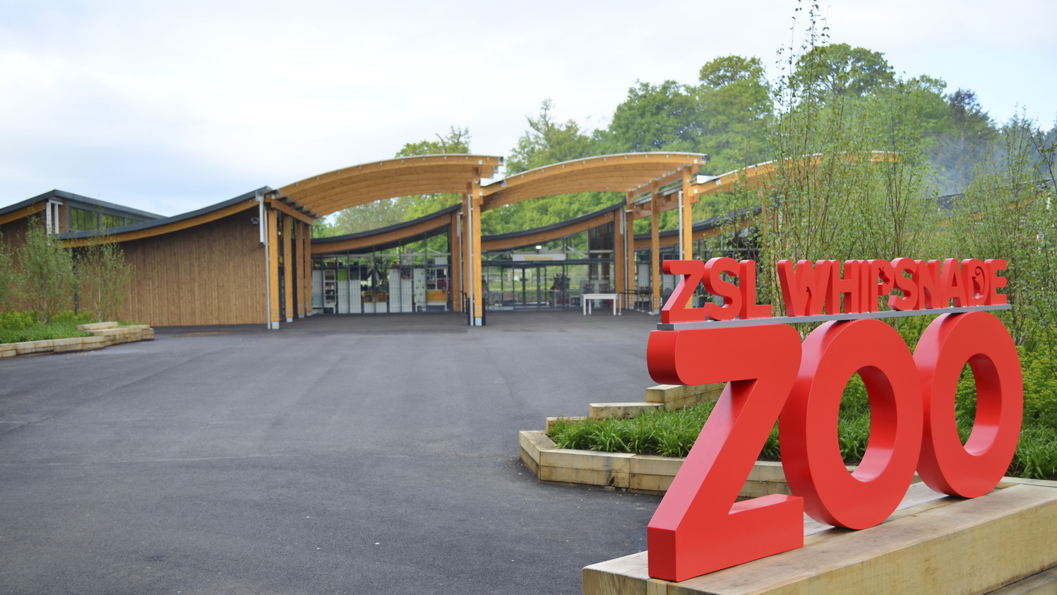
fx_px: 1233
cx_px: 528
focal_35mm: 44
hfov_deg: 46.4
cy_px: 336
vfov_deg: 27.1
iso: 100
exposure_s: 1/200
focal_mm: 28
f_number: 4.5
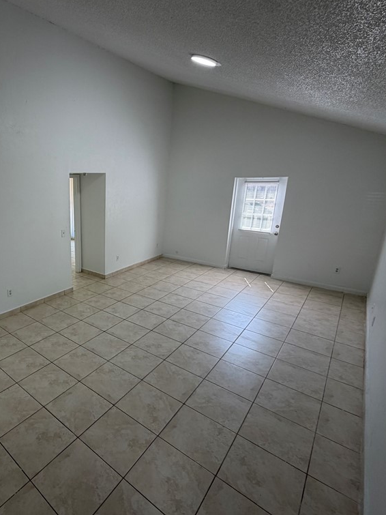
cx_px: 89
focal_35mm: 19
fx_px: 283
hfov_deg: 63.9
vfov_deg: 84.7
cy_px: 254
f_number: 2.2
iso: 125
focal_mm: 2.22
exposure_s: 1/120
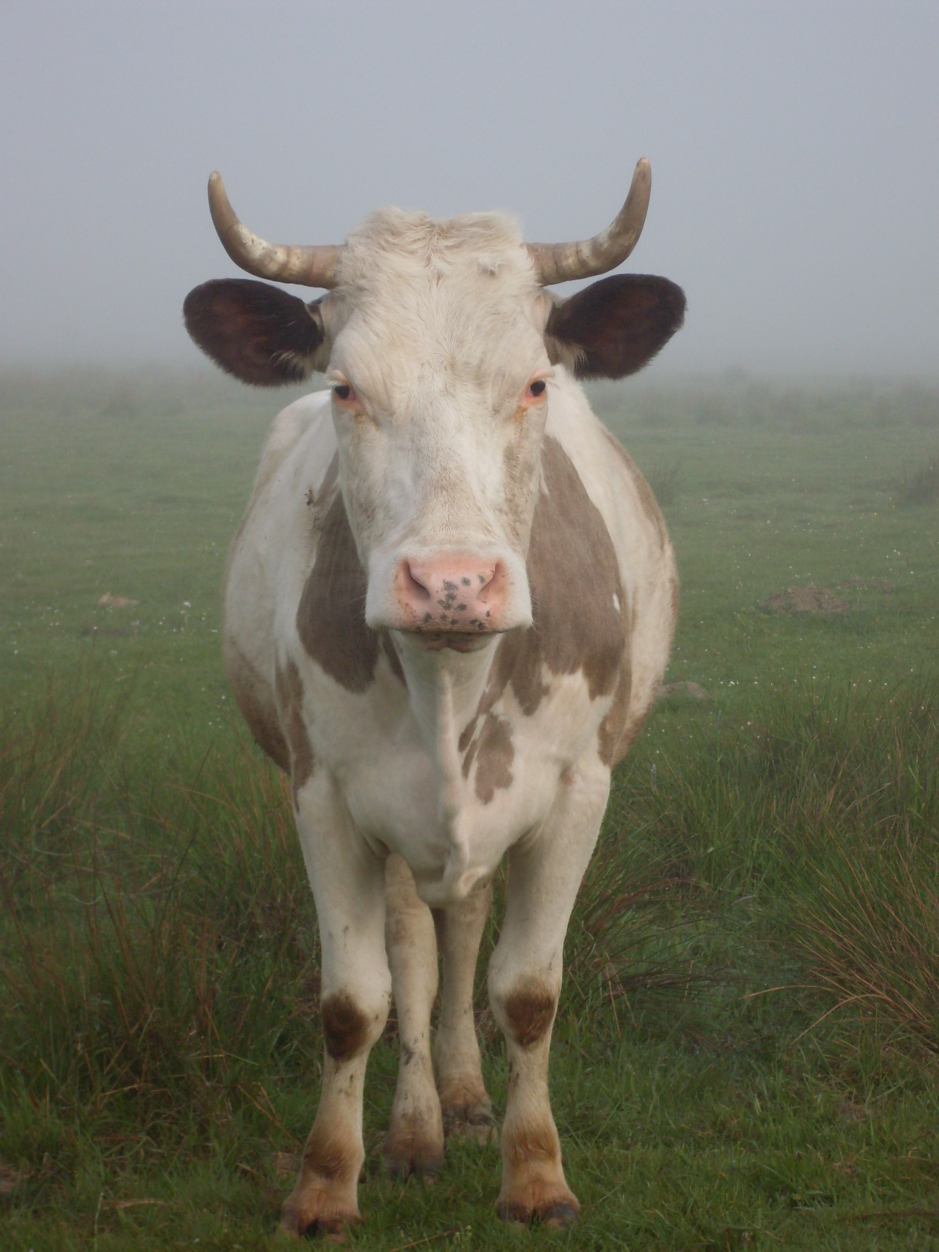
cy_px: 628
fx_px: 4159
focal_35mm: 115
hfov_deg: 12.9
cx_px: 472
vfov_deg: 17.1
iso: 80
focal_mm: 18.9
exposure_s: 1/350
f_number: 5.2
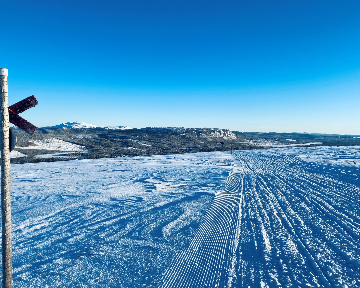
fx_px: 298
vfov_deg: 51.5
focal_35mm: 28
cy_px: 147
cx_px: 173
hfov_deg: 62.2
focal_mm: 4.25
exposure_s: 1/2513
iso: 32
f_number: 1.8
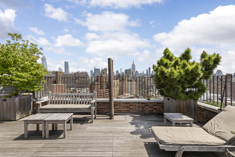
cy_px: 78
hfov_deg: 96.7
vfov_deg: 73.7
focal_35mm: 16
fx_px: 104
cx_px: 118
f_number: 8
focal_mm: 16
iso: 320
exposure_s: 1/1250
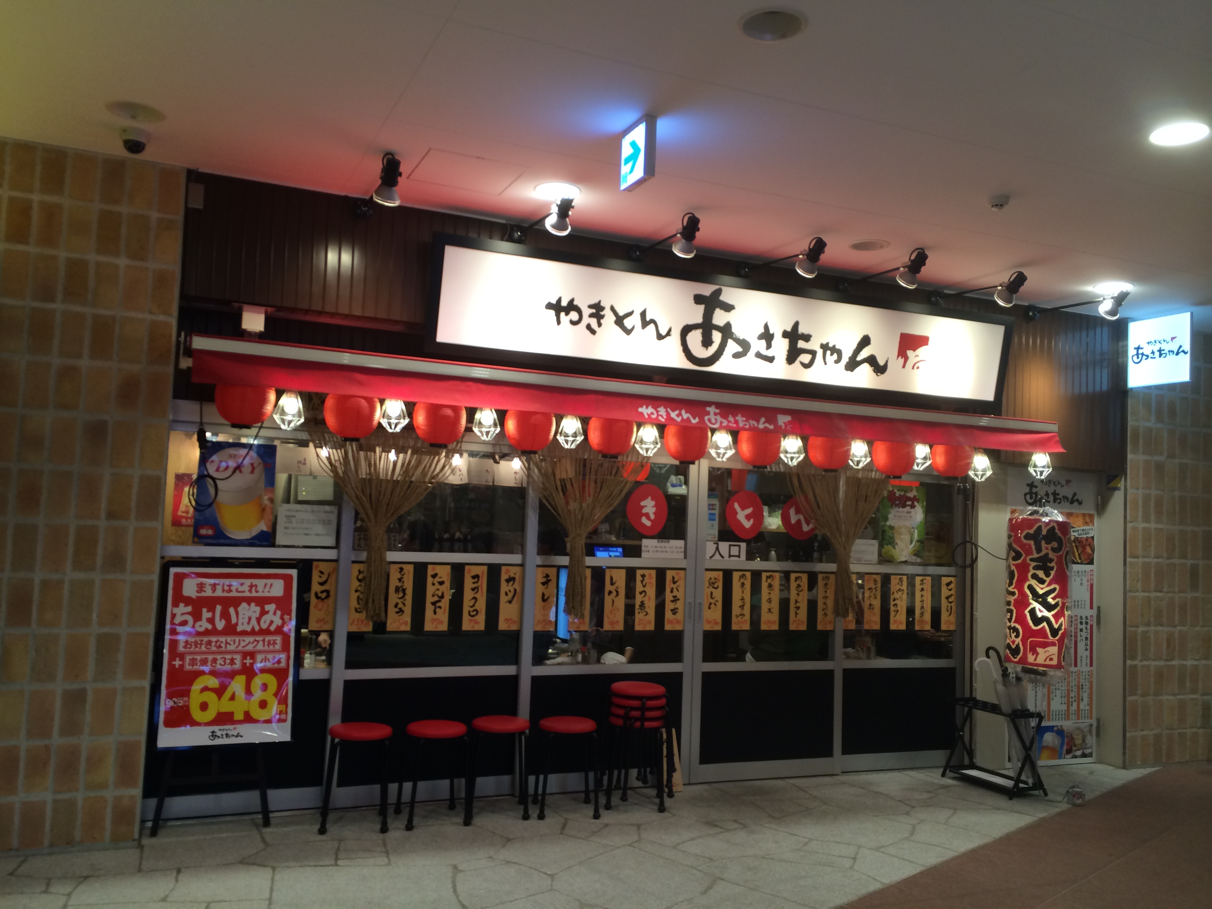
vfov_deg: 46.8
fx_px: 1050
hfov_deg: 60.0
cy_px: 454
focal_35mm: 30
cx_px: 606
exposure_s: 1/40
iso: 40
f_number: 2.2
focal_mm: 4.12
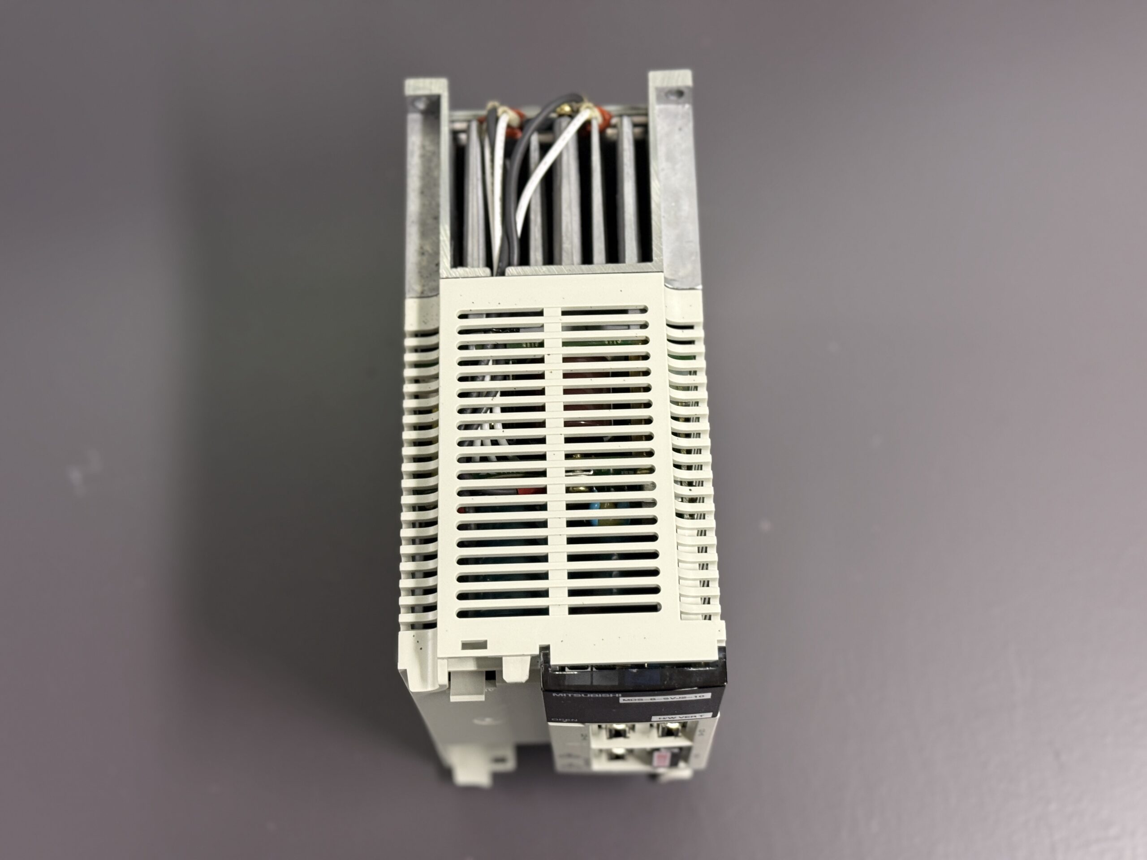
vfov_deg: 30.3
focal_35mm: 48
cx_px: 574
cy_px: 430
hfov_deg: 39.7
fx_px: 1590
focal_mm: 6.76
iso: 200
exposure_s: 1/33
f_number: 1.78
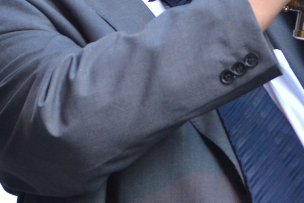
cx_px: 84
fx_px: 2744
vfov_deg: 4.2
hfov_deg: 6.3
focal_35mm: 325
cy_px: 50
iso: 800
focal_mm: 62
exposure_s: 1/200
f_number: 4.2
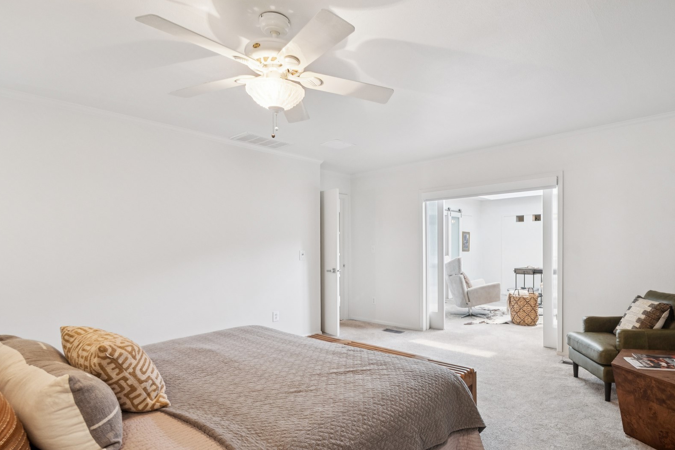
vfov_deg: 67.1
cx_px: 387
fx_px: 337
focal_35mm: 18
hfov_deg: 89.4
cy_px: 251
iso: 640
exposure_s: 1/10
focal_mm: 14
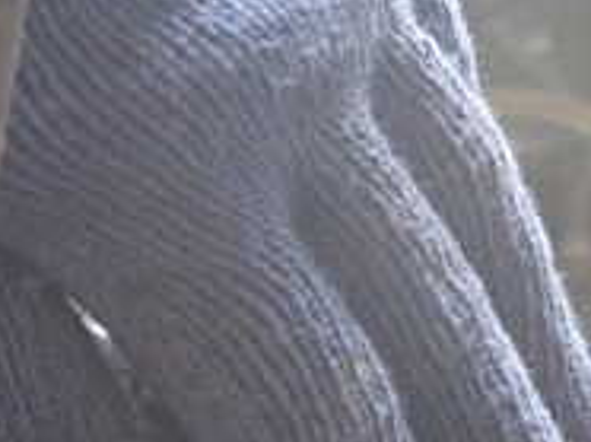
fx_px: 1654
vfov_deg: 14.5
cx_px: 226
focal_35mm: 97
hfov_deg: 20.2
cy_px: 601
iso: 640
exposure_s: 1/30
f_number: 2.3
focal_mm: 5.4
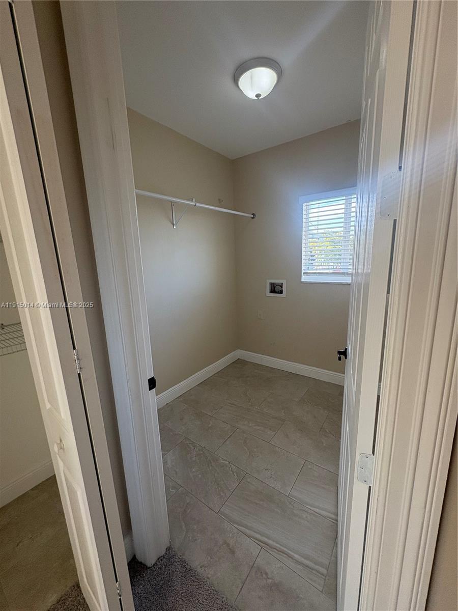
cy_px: 306
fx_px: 247
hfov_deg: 85.7
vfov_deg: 102.1
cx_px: 229
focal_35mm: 14
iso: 125
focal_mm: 2.22
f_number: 2.2
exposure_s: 1/120
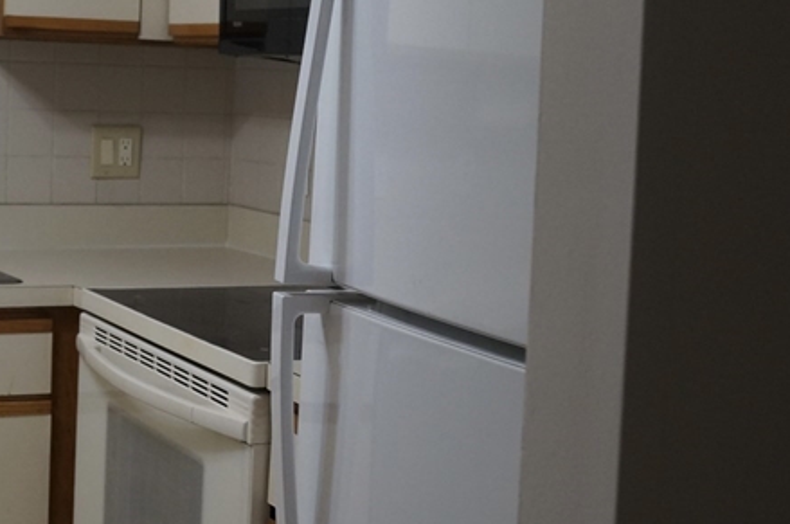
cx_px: 139
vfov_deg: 19.3
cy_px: 187
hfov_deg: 28.2
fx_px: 1533
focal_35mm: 70
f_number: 4
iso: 640
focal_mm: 20
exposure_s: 1/60
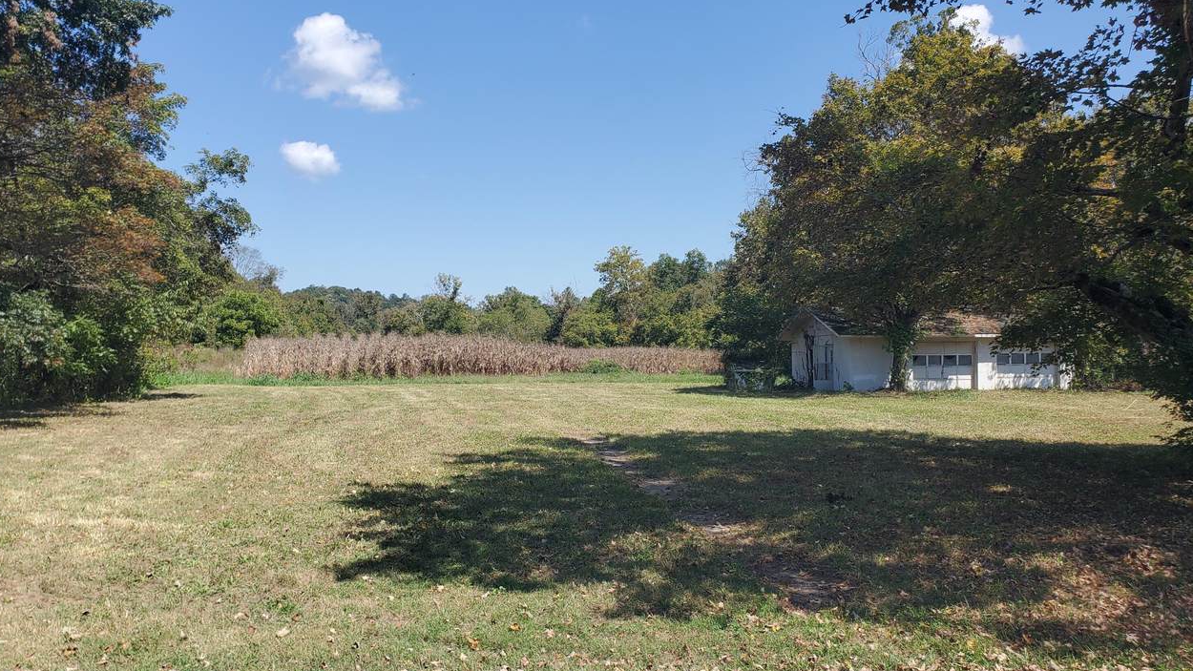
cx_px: 599
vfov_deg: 40.2
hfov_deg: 66.1
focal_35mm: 29
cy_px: 333
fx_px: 917
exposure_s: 1/1160
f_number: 2.4
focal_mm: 4.3
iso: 50
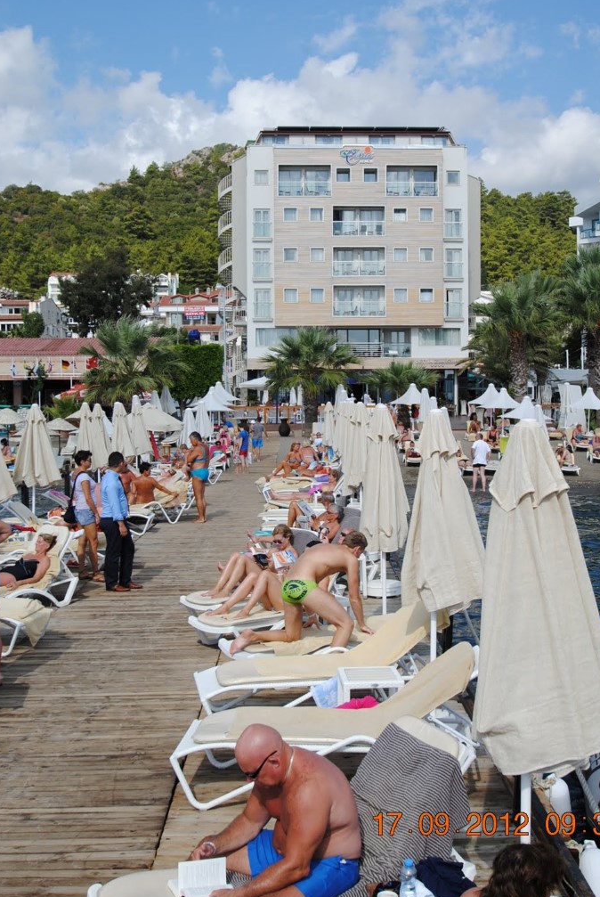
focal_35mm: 41
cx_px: 322
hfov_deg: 32.7
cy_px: 422
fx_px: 1022
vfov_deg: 47.3
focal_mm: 24
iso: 100
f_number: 8
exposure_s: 1/250
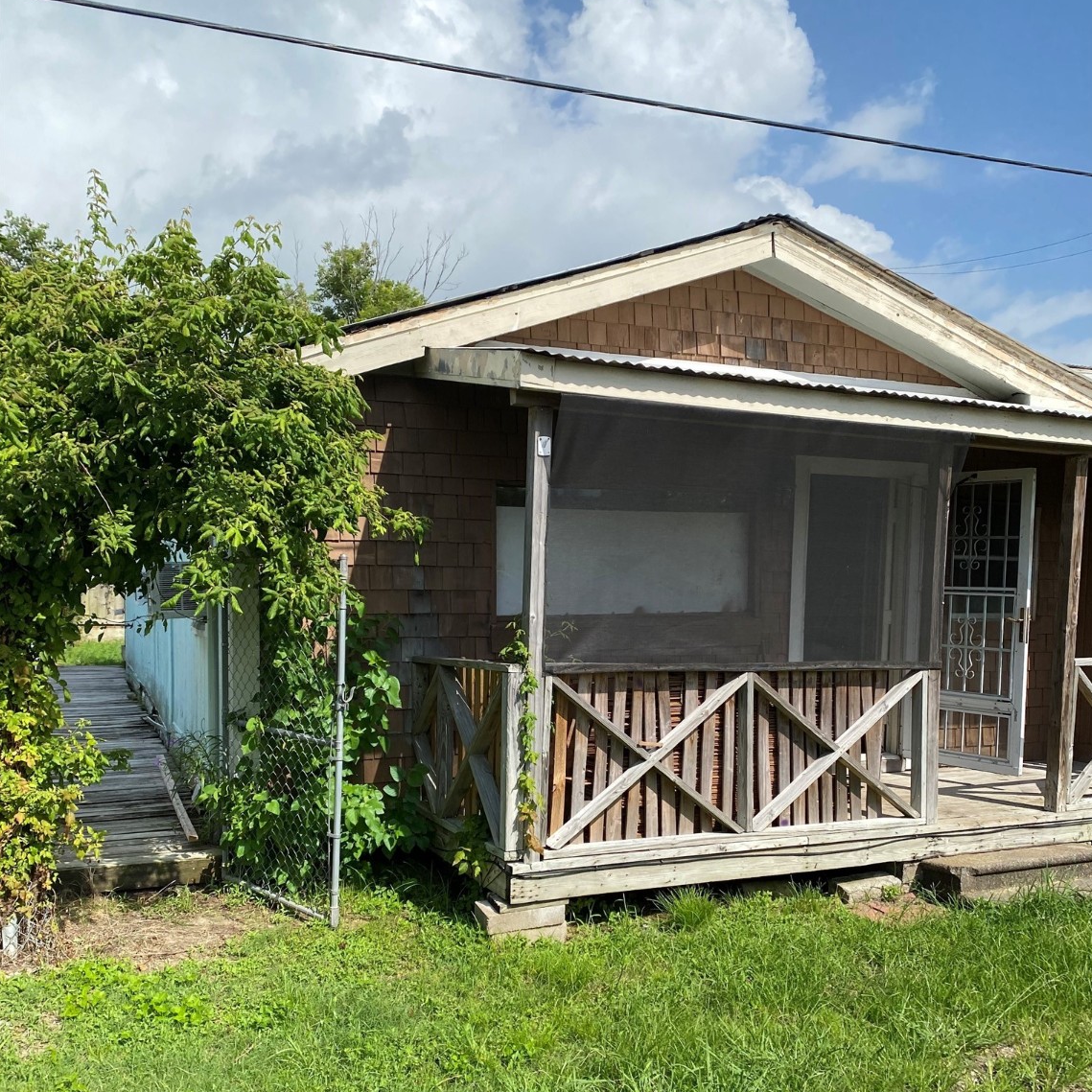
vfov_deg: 52.1
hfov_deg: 52.5
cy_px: 663
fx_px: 1106
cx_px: 551
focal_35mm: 31
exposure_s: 1/3300
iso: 32
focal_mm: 4.25
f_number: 1.8
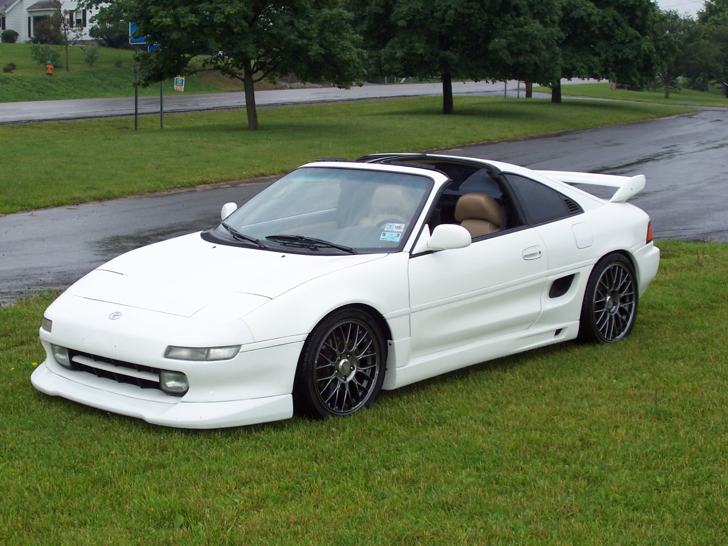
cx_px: 364
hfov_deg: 29.4
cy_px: 273
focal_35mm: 66
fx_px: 1388
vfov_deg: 22.3
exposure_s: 1/180
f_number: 4
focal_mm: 10.8
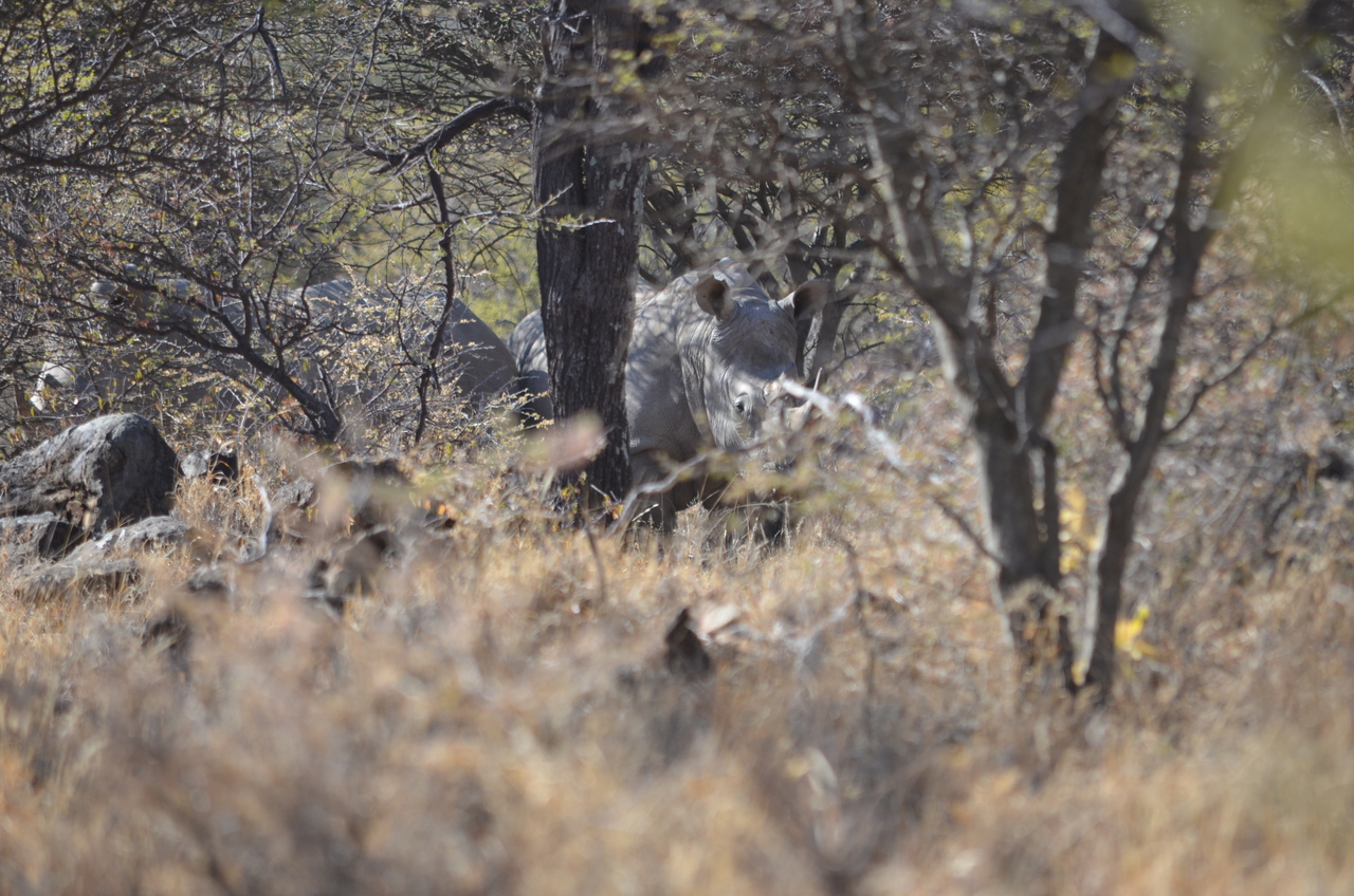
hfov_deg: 4.6
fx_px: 16891
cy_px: 448
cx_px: 677
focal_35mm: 450
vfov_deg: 3.0
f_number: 5.6
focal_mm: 300
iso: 280
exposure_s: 1/500
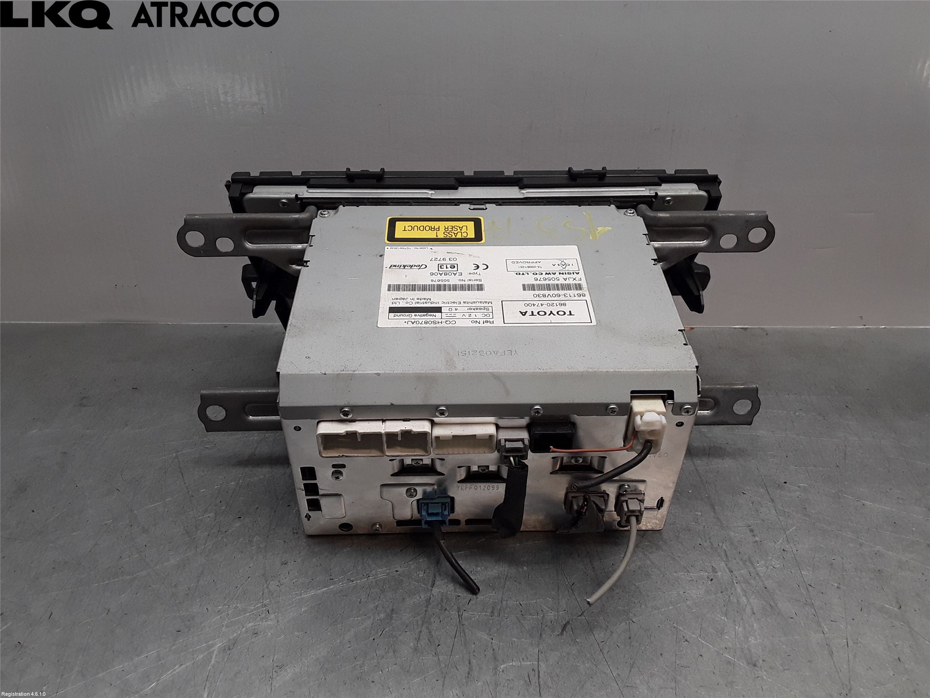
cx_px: 465
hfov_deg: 63.4
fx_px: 752
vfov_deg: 49.7
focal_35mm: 28
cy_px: 349
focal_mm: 2.91
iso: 40
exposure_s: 1/121
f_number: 1.9
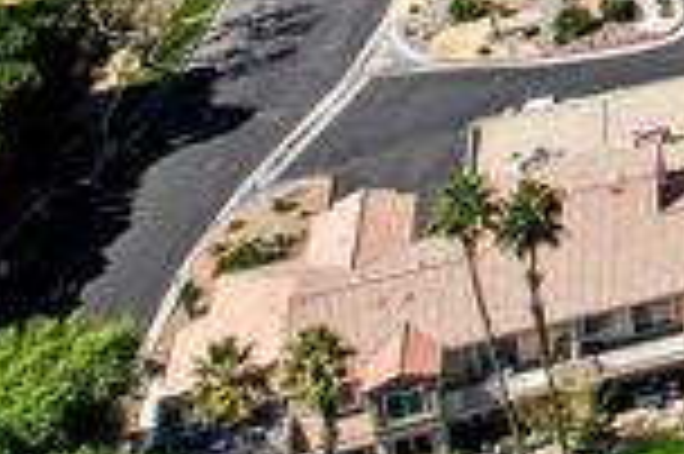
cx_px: 2034
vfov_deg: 7.8
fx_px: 2809
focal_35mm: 148
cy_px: -975
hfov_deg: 10.2
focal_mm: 8.4
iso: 110
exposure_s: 1/2500
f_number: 2.8
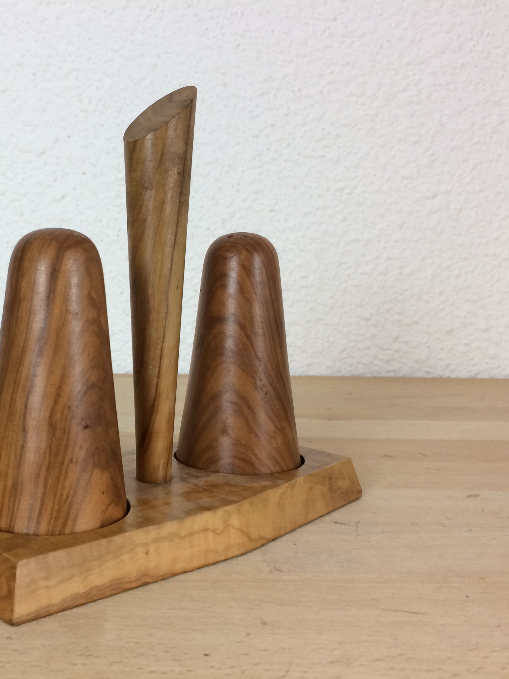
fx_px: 765
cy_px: 340
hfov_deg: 35.8
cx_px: 116
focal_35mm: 39
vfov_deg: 47.9
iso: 40
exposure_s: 1/33
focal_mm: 4.15
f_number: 2.2
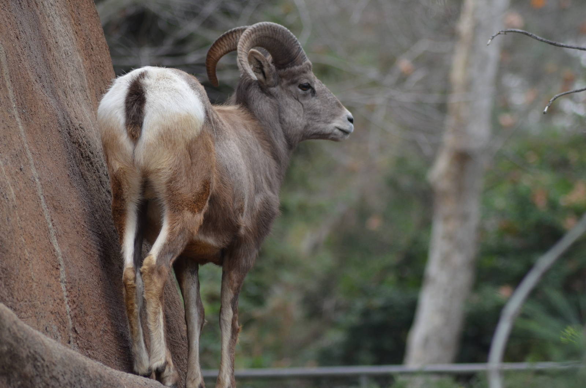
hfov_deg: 7.4
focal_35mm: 278
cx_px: 293
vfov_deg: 4.9
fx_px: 4508
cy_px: 194
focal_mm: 185
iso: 800
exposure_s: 1/640
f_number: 4.5
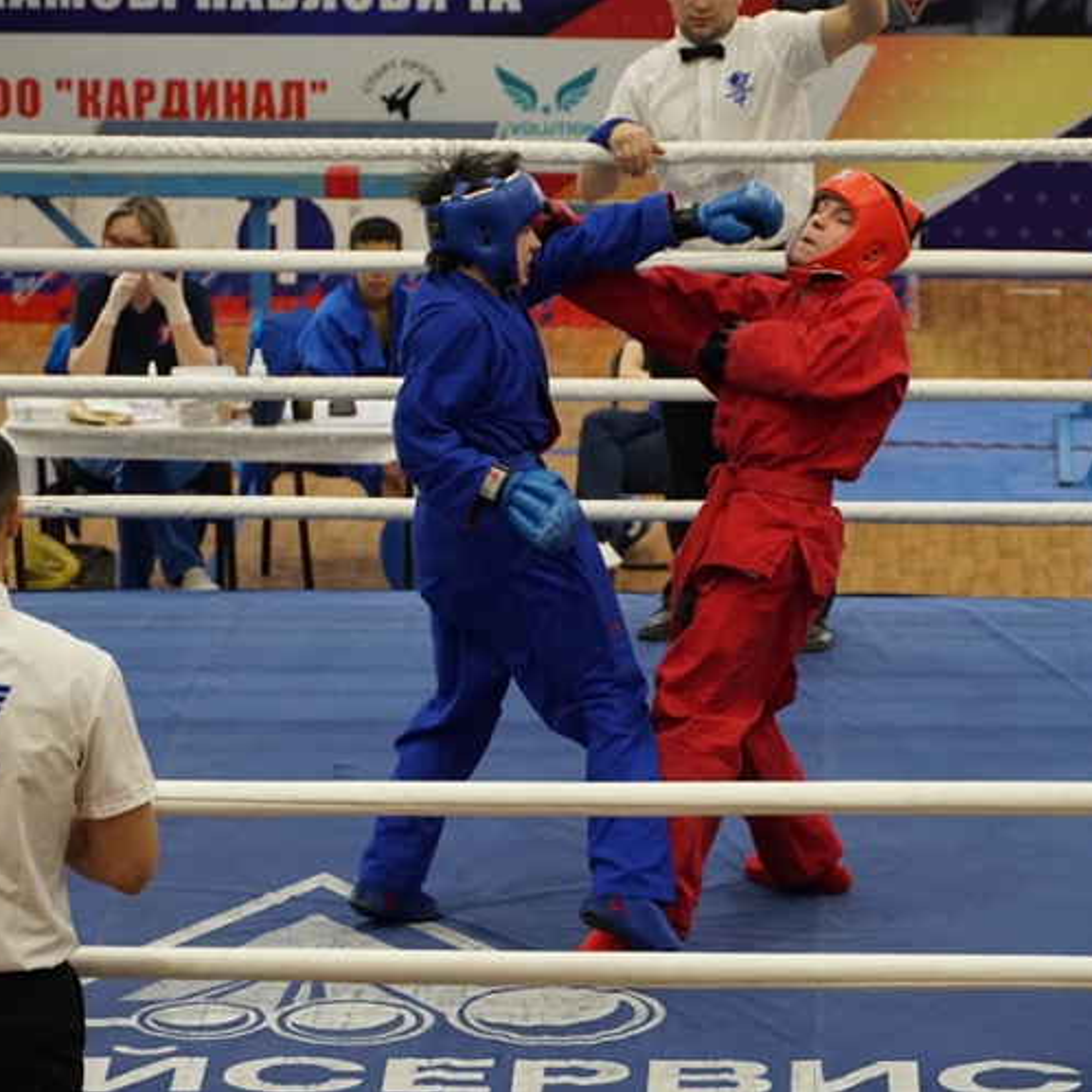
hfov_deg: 8.7
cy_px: 546
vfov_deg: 8.7
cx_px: 612
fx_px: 7197
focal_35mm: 202
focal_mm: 105
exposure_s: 1/200
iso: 2500
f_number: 5.6
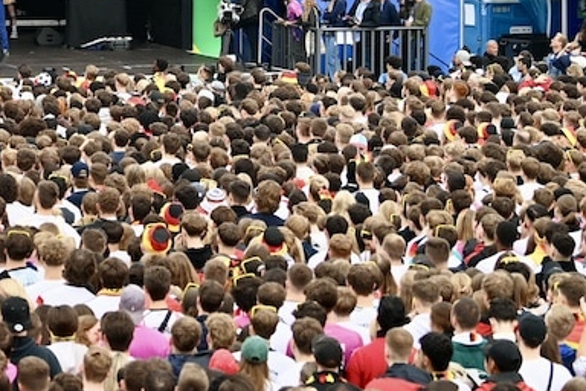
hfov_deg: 10.6
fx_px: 3125
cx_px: -2
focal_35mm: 192
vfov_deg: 7.1
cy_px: -11
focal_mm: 72
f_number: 3.5
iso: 220
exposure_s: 1/320
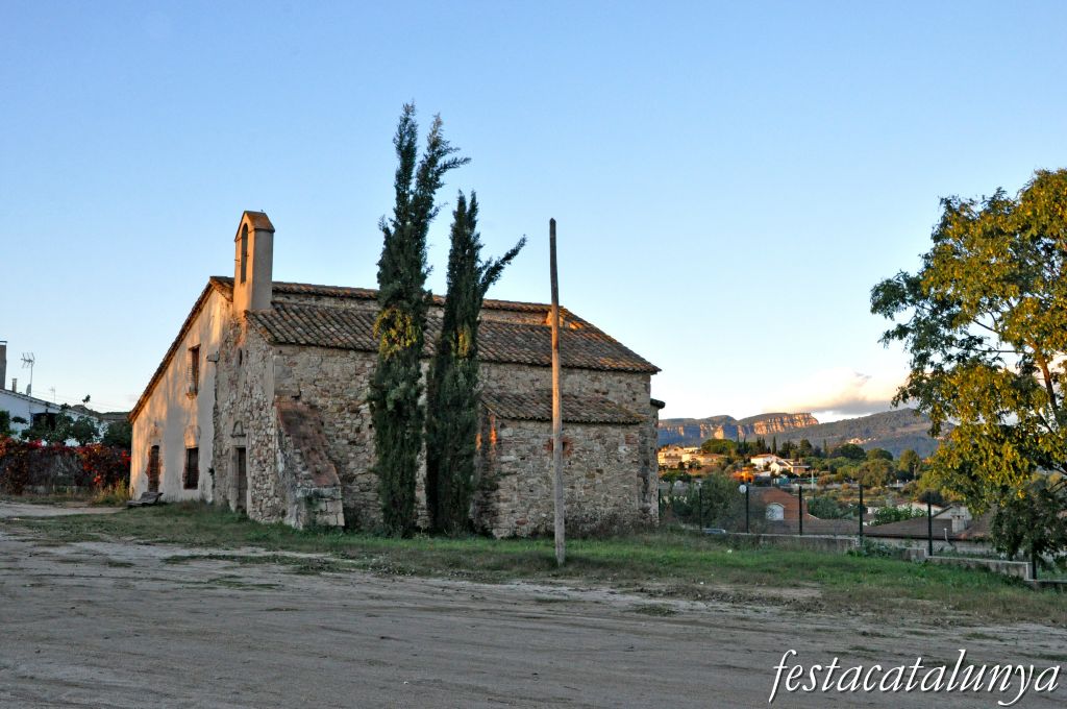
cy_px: 354
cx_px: 534
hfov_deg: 49.6
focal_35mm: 39
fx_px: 1154
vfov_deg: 34.1
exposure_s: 1/200
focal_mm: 26
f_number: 14
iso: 1600
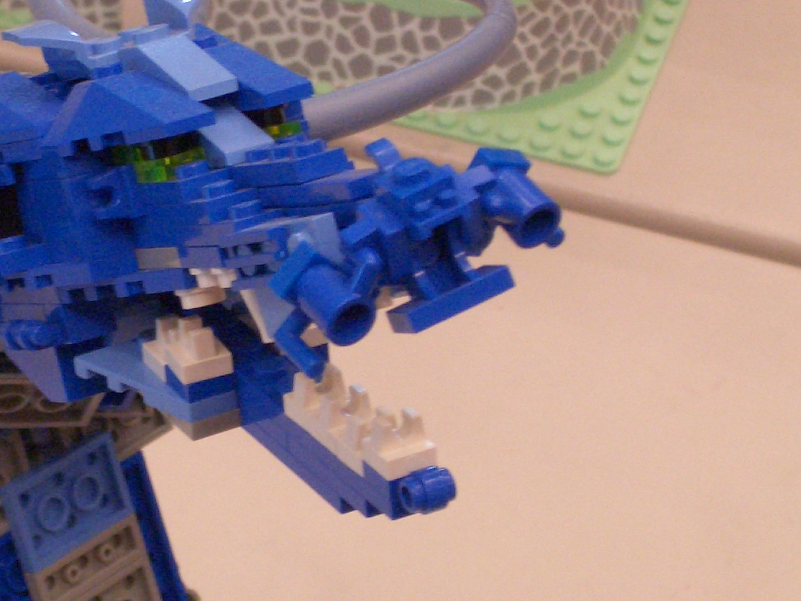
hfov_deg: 10.8
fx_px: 4212
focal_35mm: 182
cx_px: 108
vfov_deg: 8.2
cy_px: 299
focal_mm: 14.6
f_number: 4.4
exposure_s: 1/40
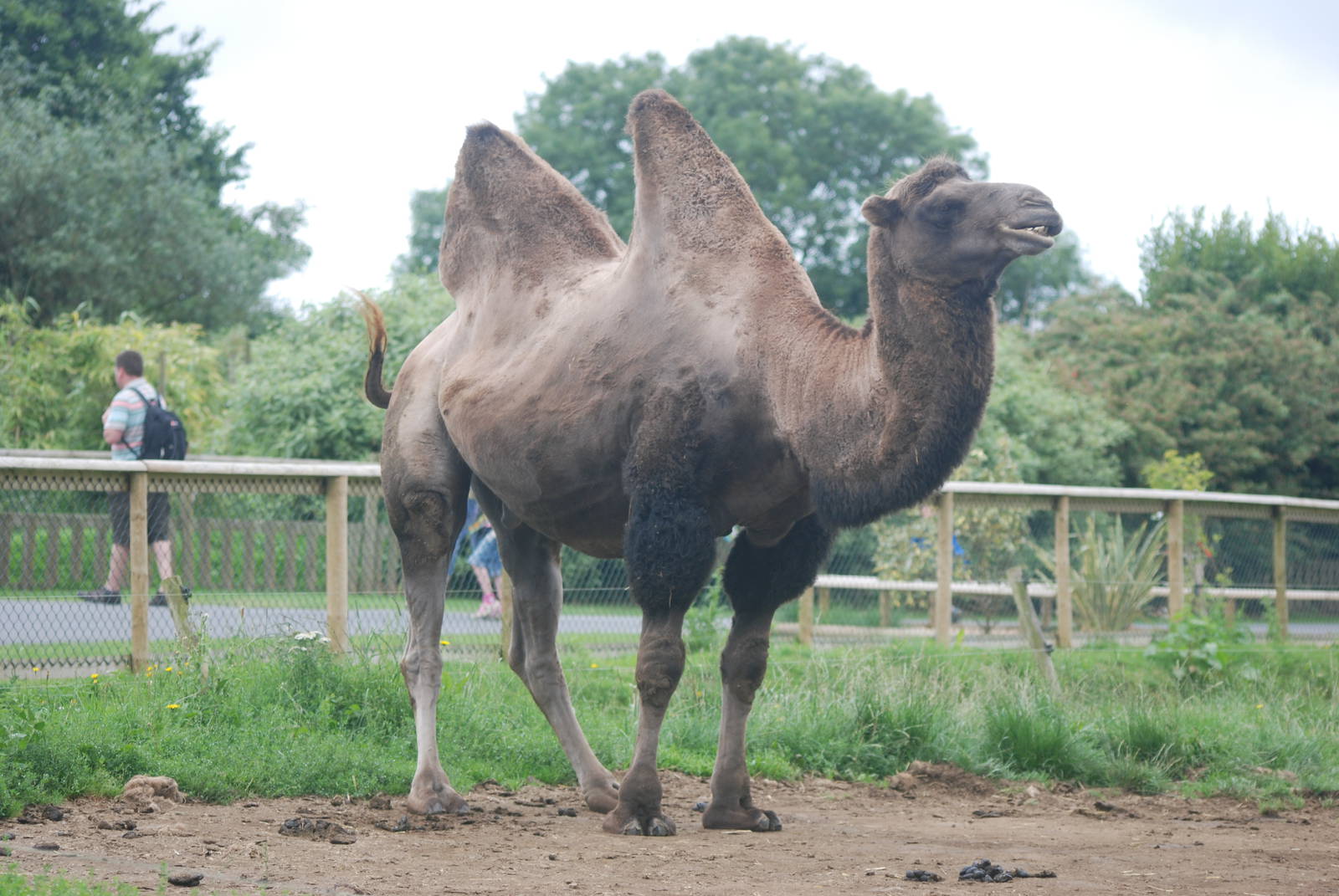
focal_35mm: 150
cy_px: 448
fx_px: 5586
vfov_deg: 9.2
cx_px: 670
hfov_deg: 13.7
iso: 200
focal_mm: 100
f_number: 4.5
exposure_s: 1/320
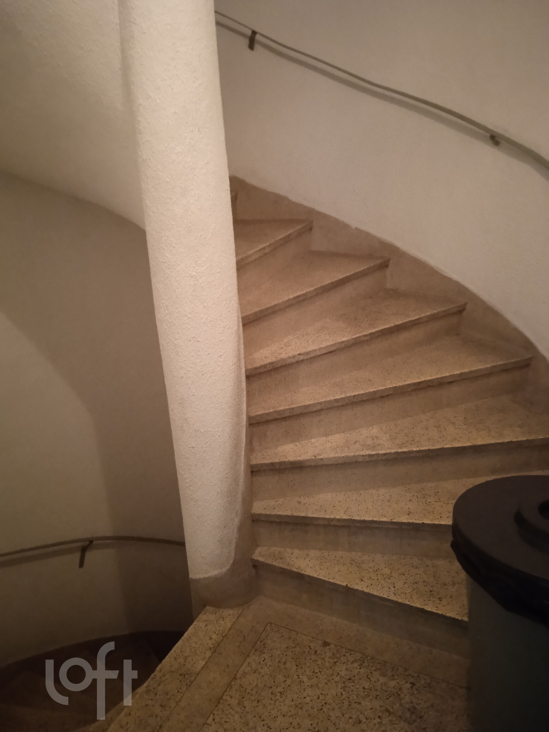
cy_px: 366
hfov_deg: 49.7
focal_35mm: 28
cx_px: 274
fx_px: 592
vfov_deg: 63.4
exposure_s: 1/13.3
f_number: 2.2
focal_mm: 3.43
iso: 1592
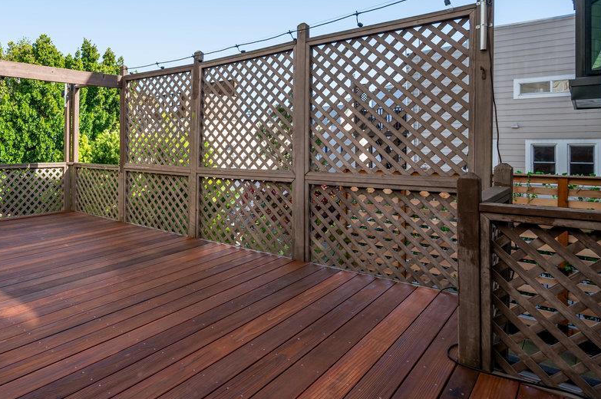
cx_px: 149
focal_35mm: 24
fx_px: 396
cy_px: 141
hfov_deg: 69.4
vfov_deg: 52.7
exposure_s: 1/320
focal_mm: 15.5
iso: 400
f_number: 9
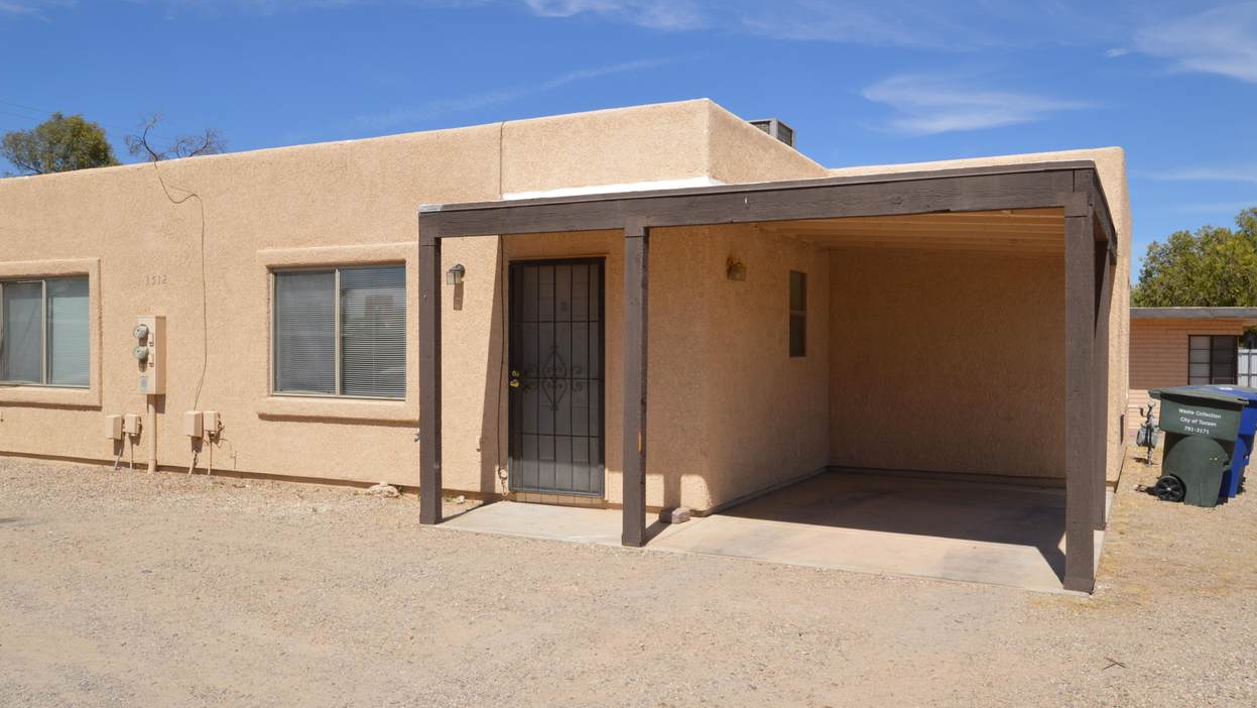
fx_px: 967
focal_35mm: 29
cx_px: 637
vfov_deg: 40.2
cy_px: 364
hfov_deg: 66.1
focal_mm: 18
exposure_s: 1/200
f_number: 10
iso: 100
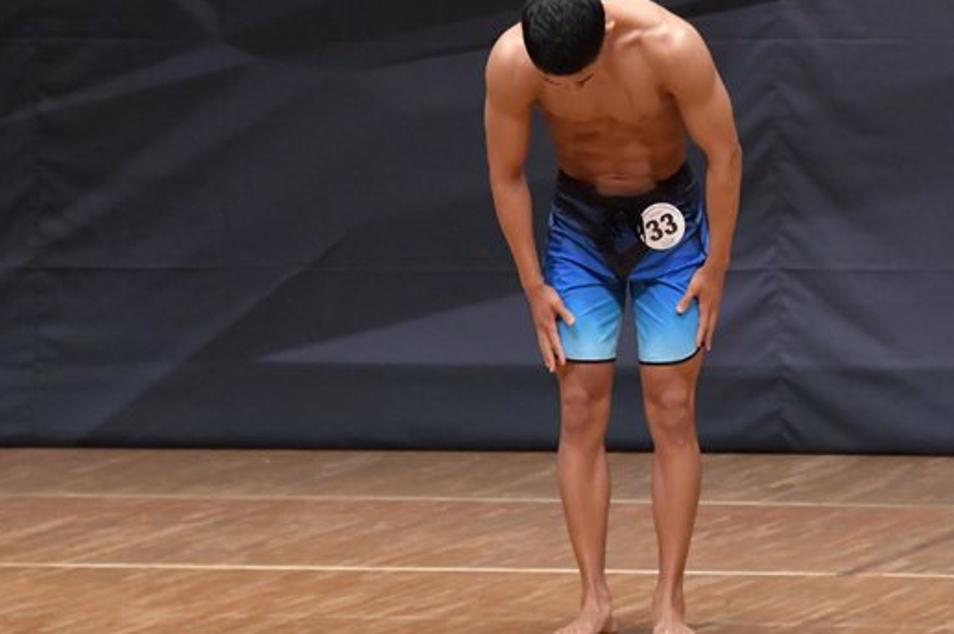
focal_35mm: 427
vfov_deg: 3.2
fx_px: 11308
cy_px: 203
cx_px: 601
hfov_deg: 4.8
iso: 6400
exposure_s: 1/400
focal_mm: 190
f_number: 5.6
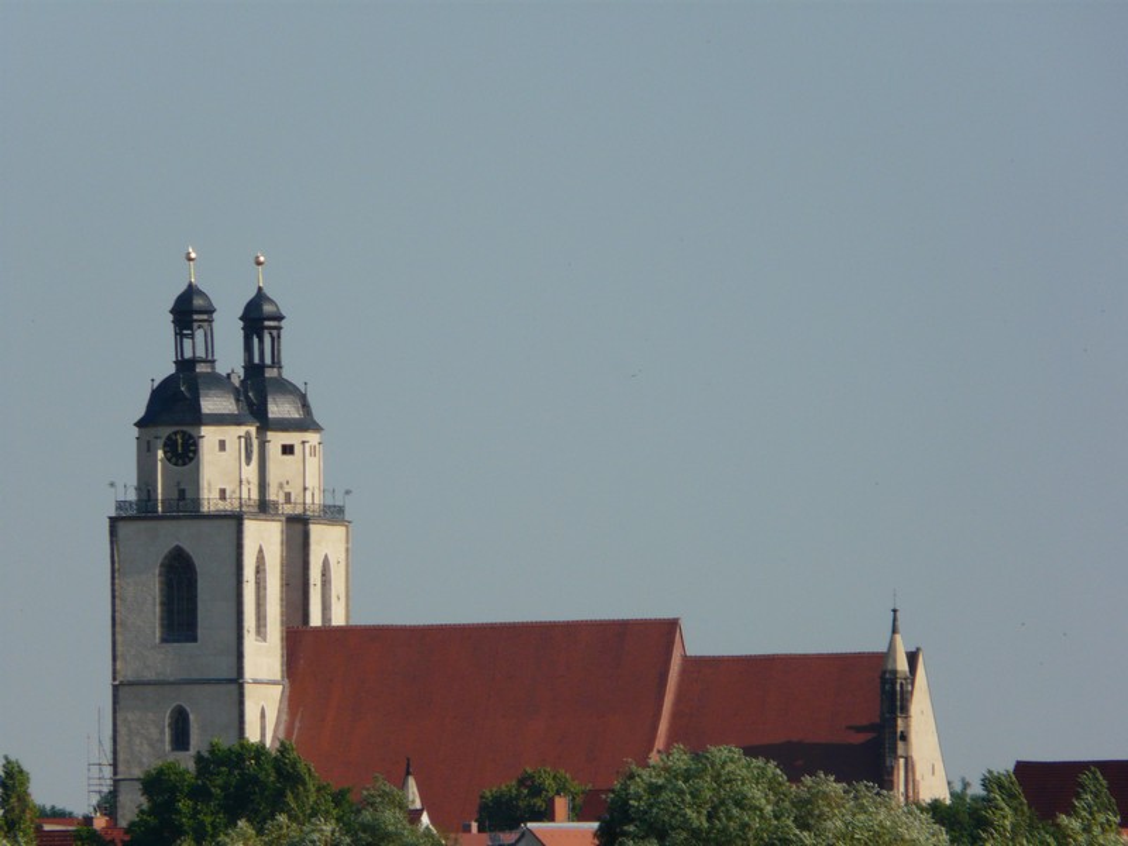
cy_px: 423
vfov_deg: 3.0
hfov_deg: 4.0
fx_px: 16098
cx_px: 564
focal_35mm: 494
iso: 100
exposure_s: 1/500
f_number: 6.3
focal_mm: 81.1
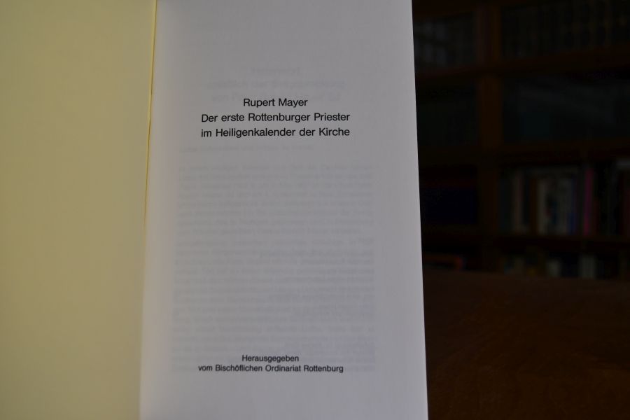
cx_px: 315
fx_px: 682
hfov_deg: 49.6
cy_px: 210
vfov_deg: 34.2
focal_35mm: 39
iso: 400
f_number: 5
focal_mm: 26
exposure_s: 1/250
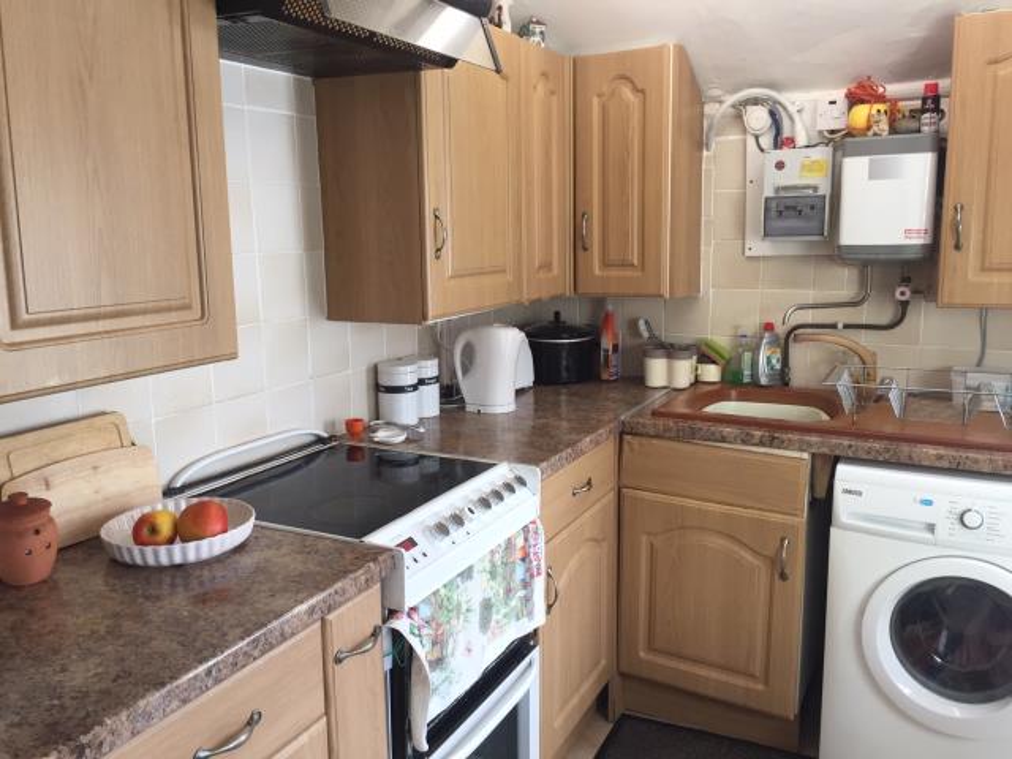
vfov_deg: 48.2
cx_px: 506
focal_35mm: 29
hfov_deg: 61.7
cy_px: 380
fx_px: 848
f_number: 2.2
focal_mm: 4.15
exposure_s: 1/100
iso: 50
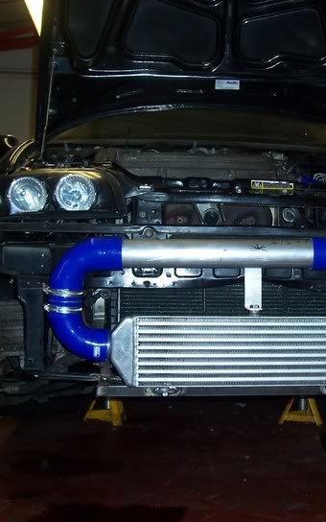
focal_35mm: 53
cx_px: 246
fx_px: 753
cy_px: 269
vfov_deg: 38.2
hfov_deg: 24.1
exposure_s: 1/60
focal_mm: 5.6
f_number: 2.7
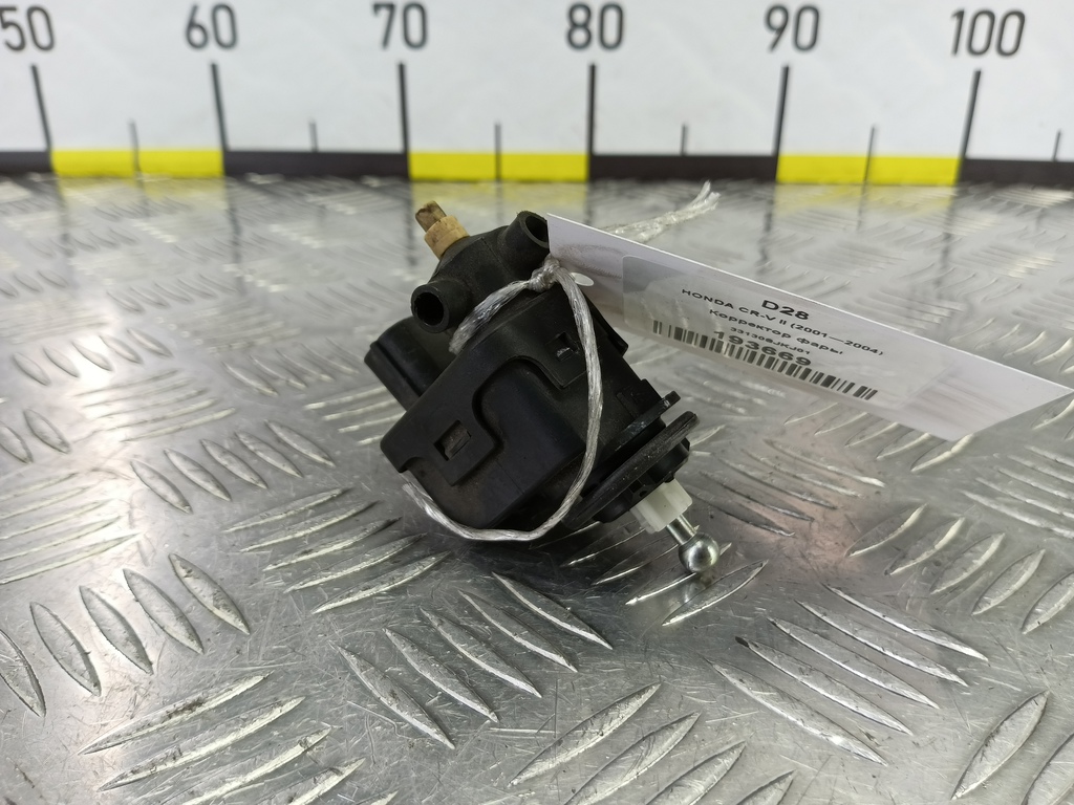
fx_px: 714
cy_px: 402
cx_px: 537
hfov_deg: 73.9
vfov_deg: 58.9
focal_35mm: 23
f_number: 1.6
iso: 119
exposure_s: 1/50
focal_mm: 4.11
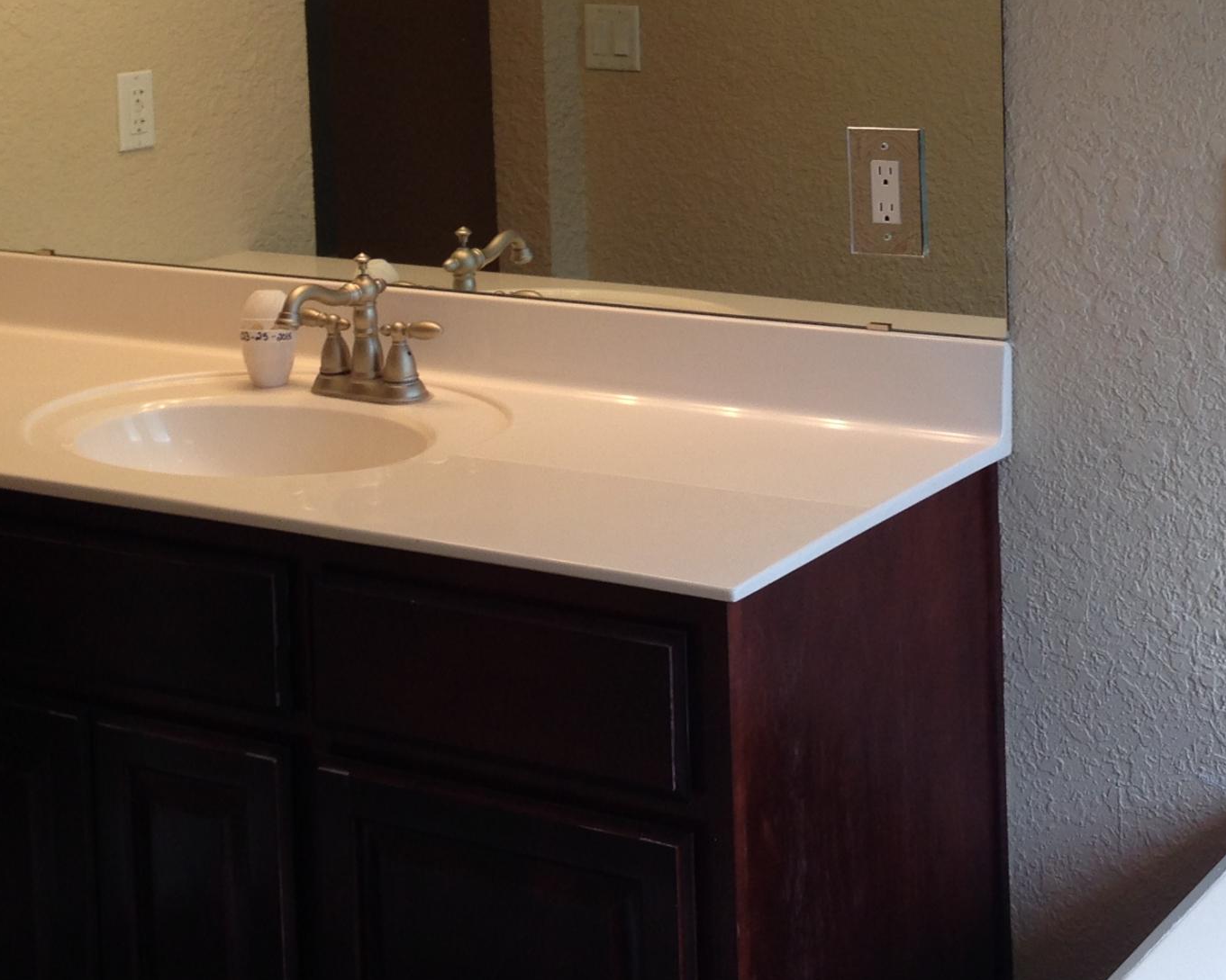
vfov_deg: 21.0
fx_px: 2576
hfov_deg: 26.7
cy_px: 59
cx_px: 697
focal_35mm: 71
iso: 50
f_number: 2.4
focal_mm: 4.12
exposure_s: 1/60
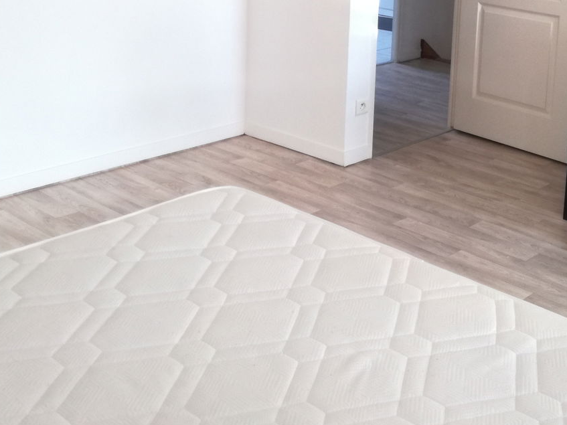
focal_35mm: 51
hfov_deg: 37.0
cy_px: 27
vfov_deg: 27.3
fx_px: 835
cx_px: 387
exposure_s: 1/33.3
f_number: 2
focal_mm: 3.79
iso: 160
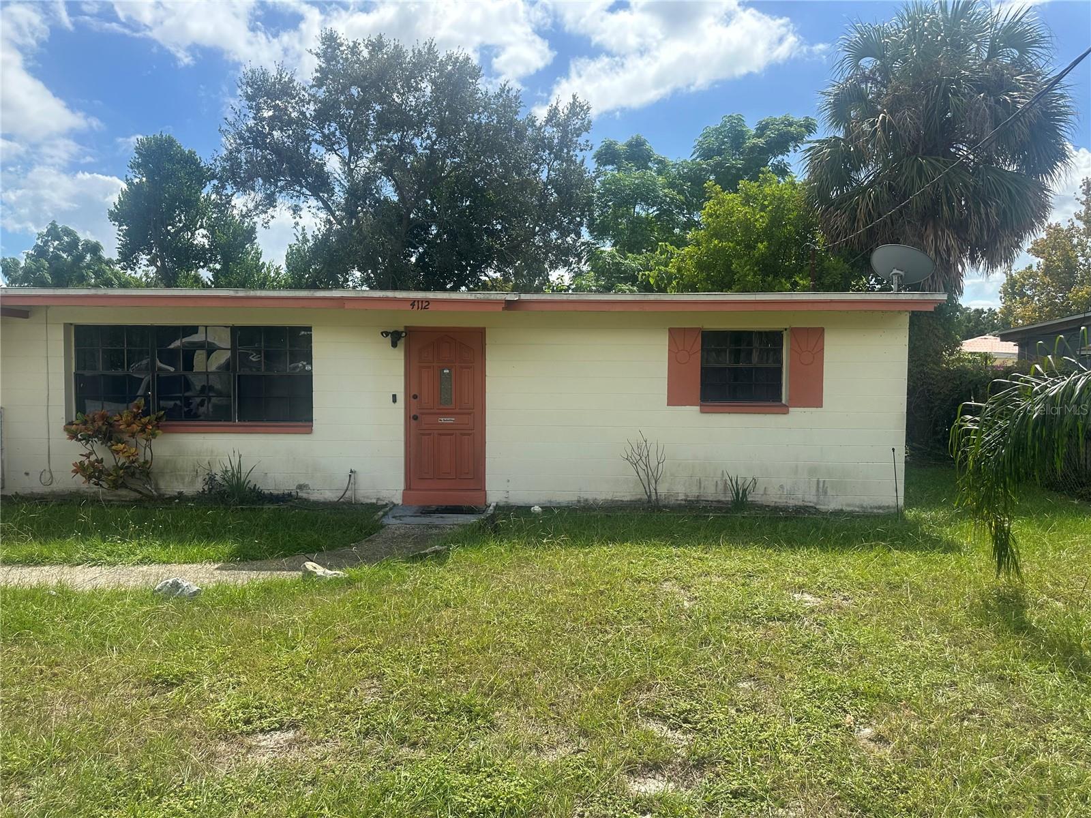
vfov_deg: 56.8
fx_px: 756
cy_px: 409
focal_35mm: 24
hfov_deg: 71.6
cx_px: 546
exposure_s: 1/3861
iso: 80
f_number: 1.78
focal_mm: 6.86
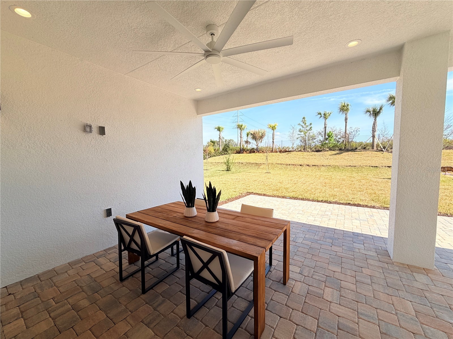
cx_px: 226
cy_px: 170
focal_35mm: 14
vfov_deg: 85.7
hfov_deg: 102.1
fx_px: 183
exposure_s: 1/770
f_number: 2.2
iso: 40
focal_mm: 2.22
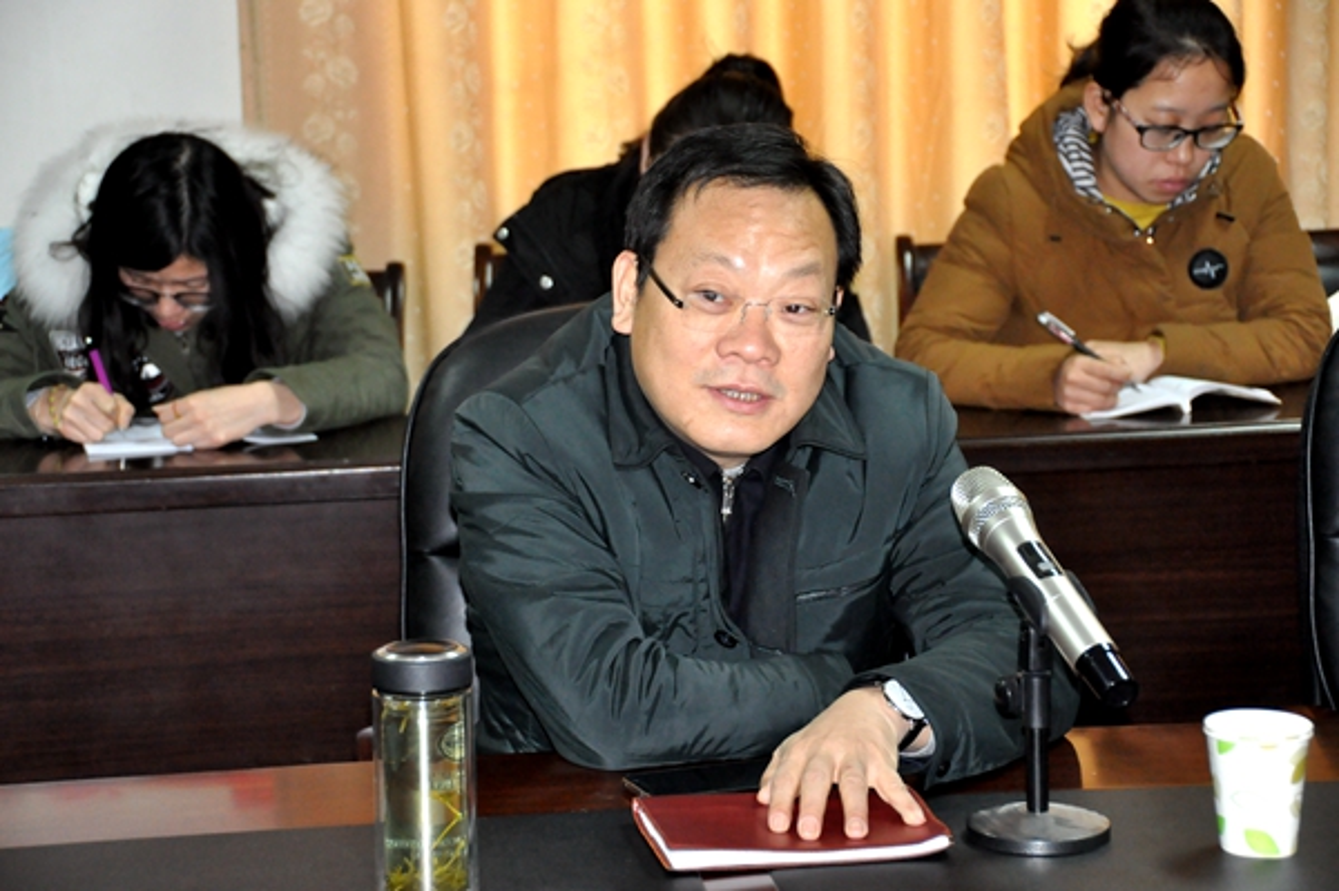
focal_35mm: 98
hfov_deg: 20.9
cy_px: 446
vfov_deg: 14.0
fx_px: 3623
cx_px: 670
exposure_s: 1/60
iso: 2000
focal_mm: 65
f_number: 5
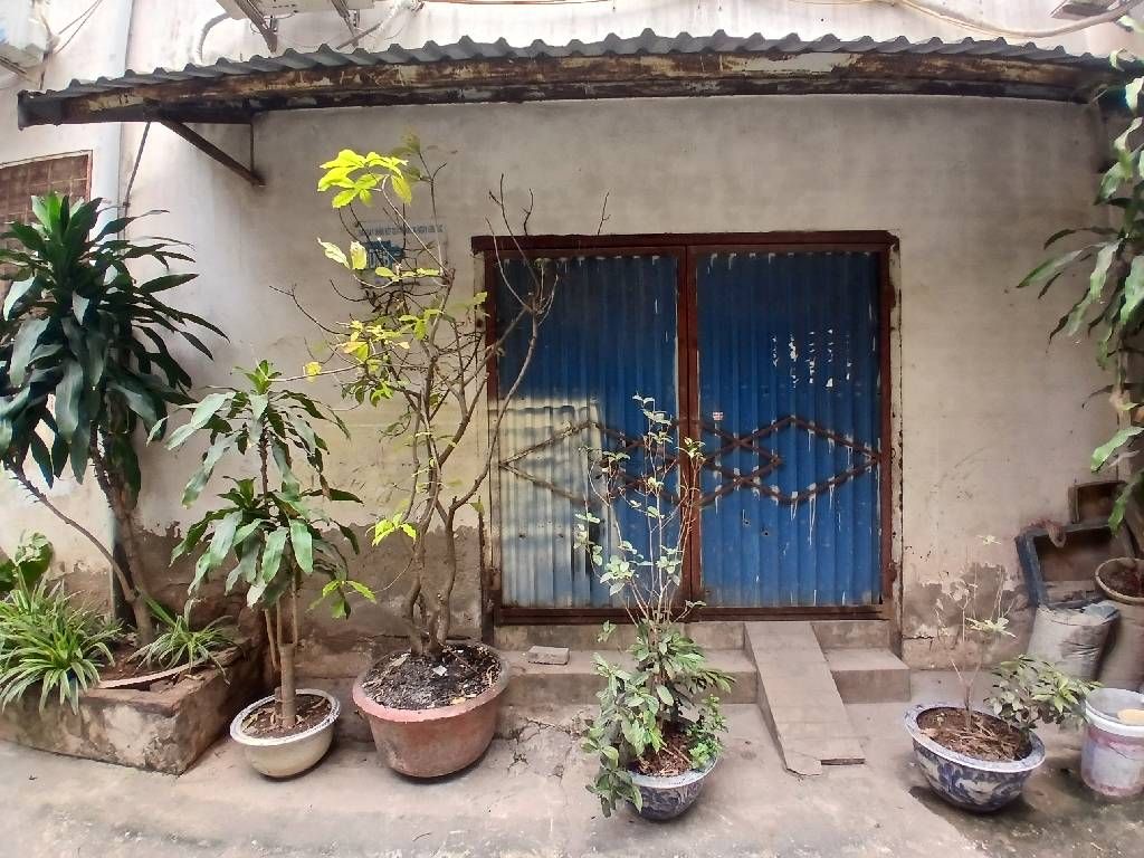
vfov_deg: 74.7
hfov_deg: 91.0
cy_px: 429
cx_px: 572
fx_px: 562
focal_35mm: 17
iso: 50
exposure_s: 1/163
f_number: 2.2
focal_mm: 1.4
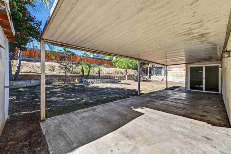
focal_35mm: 15
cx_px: 116
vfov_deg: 77.3
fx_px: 96
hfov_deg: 100.4
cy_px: 77
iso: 400
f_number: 8
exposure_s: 1/800
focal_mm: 15
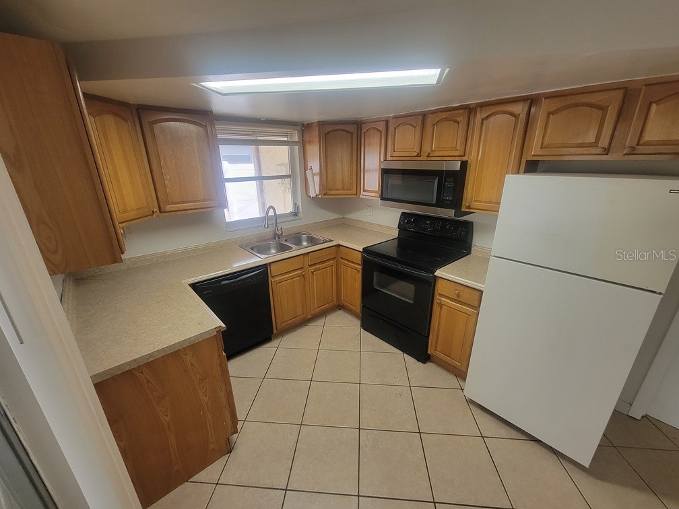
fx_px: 255
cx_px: 340
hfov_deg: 106.2
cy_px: 254
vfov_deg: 89.9
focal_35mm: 13
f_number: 2.2
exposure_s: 1/60
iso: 160
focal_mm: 2.2
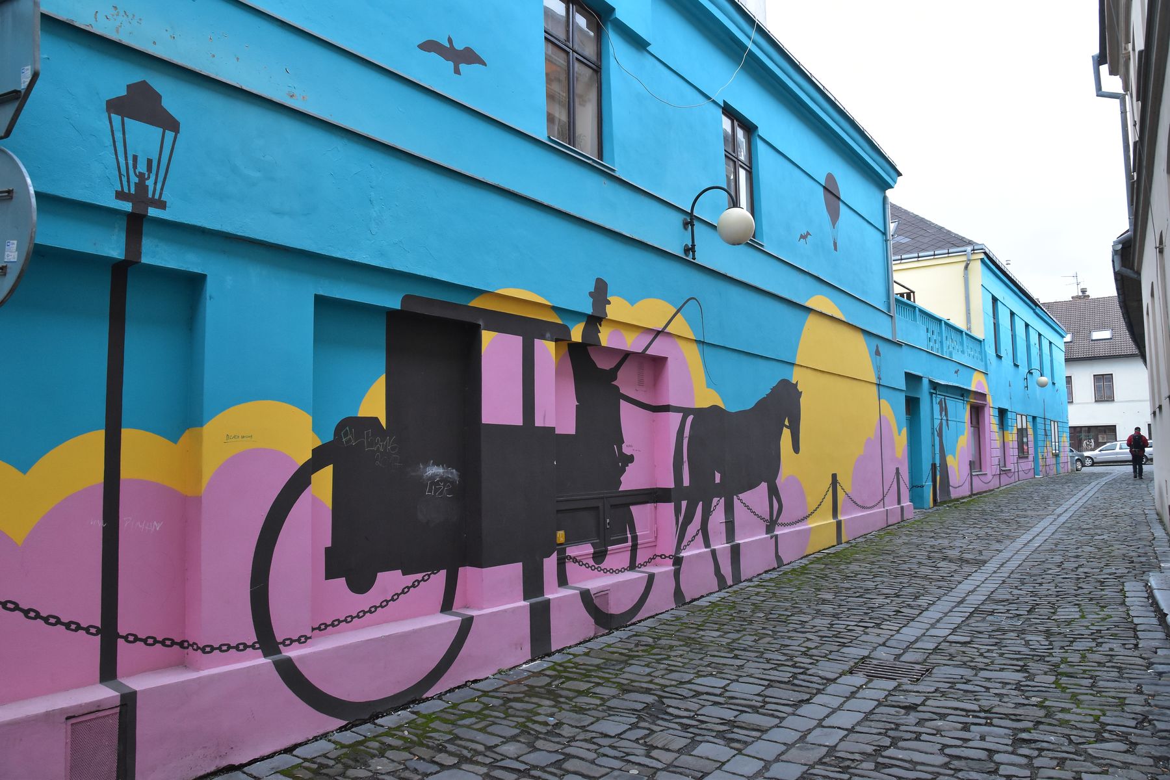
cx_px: 585
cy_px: 390
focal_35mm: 24
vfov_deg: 53.1
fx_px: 780
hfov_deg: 73.7
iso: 1400
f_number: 8
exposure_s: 1/15
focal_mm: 16
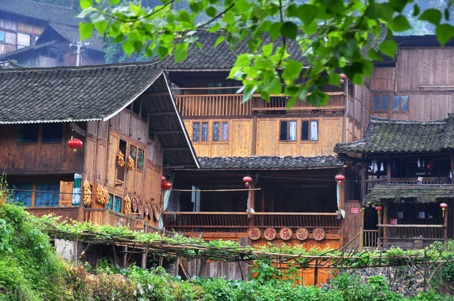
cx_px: 228
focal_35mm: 127
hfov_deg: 16.2
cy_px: 152
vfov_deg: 10.8
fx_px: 1599
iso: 320
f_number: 7.1
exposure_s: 1/30
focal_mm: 82
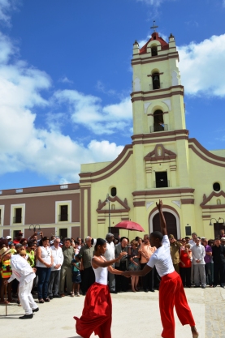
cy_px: 180
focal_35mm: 29
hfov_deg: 44.9
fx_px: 273
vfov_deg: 63.7
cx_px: 116
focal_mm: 18
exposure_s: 1/320
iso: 100
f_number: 9
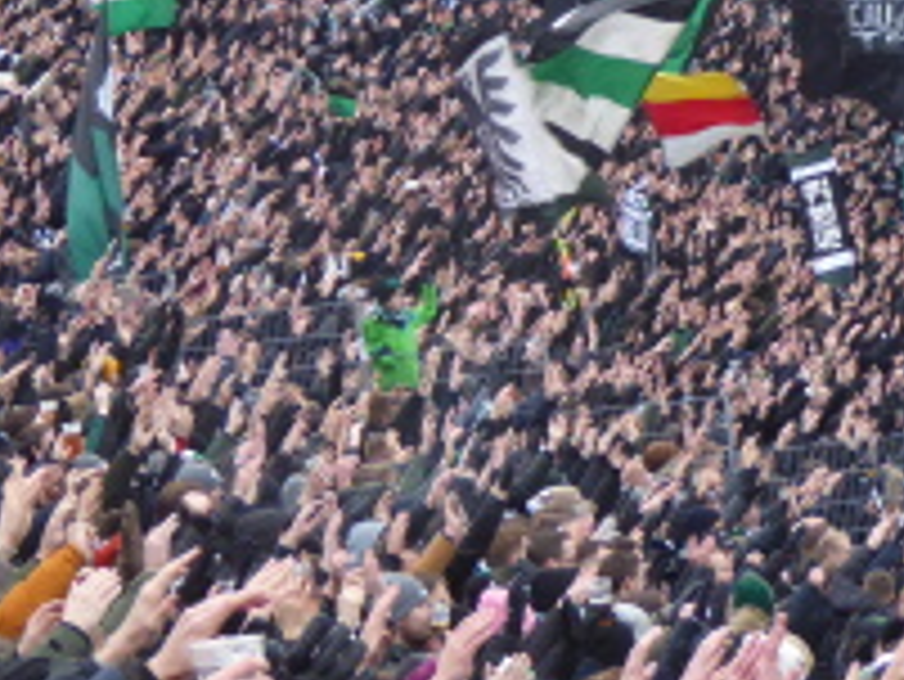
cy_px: 198
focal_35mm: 177
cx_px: 558
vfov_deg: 8.4
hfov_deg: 11.2
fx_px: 4625
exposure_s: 1/60
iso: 400
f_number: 4.7
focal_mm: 14.1
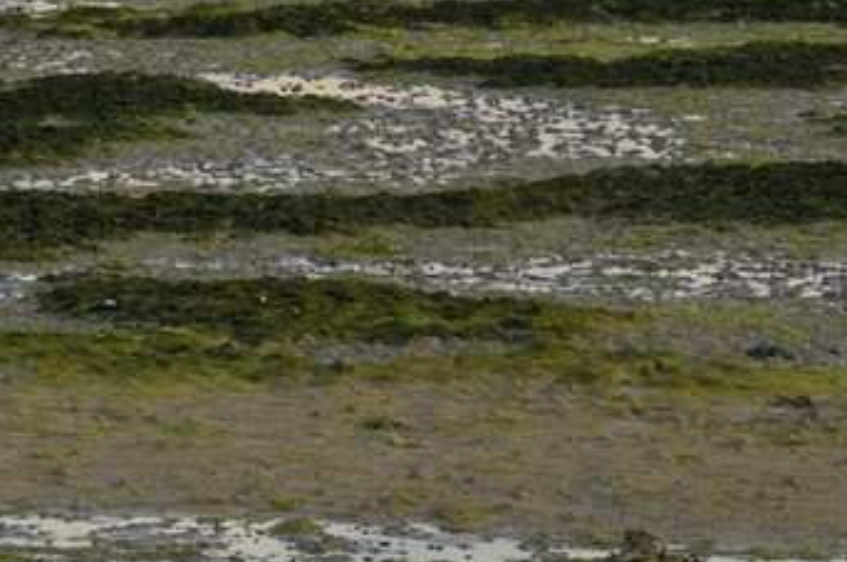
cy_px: -309
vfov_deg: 2.8
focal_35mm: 491
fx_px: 11536
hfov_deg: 4.1
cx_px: -953
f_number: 9
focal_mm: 70
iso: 100
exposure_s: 1/20
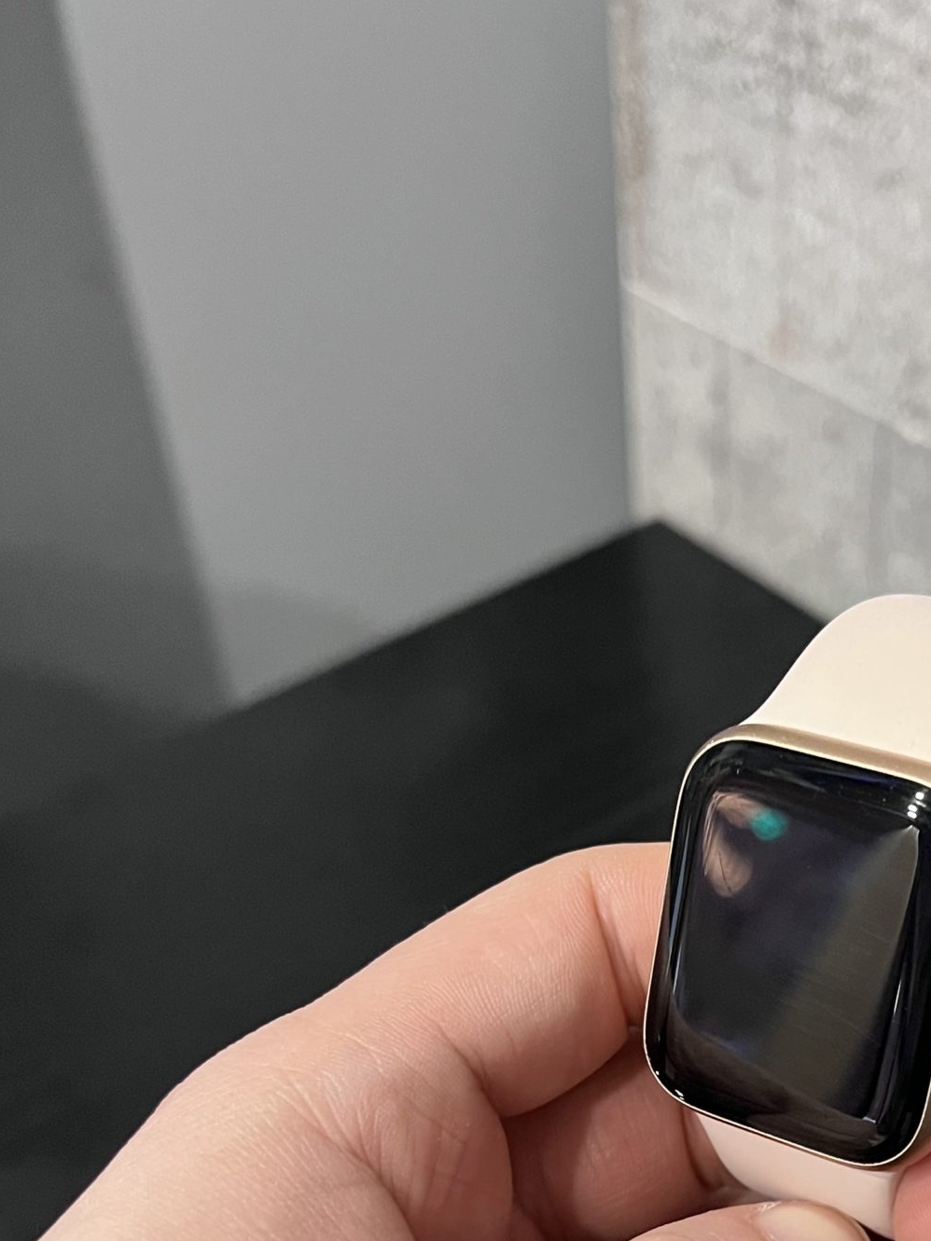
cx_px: 787
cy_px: 1043
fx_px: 1793
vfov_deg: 36.5
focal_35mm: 50
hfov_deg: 28.3
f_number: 1.6
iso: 500
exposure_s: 1/50
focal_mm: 5.1
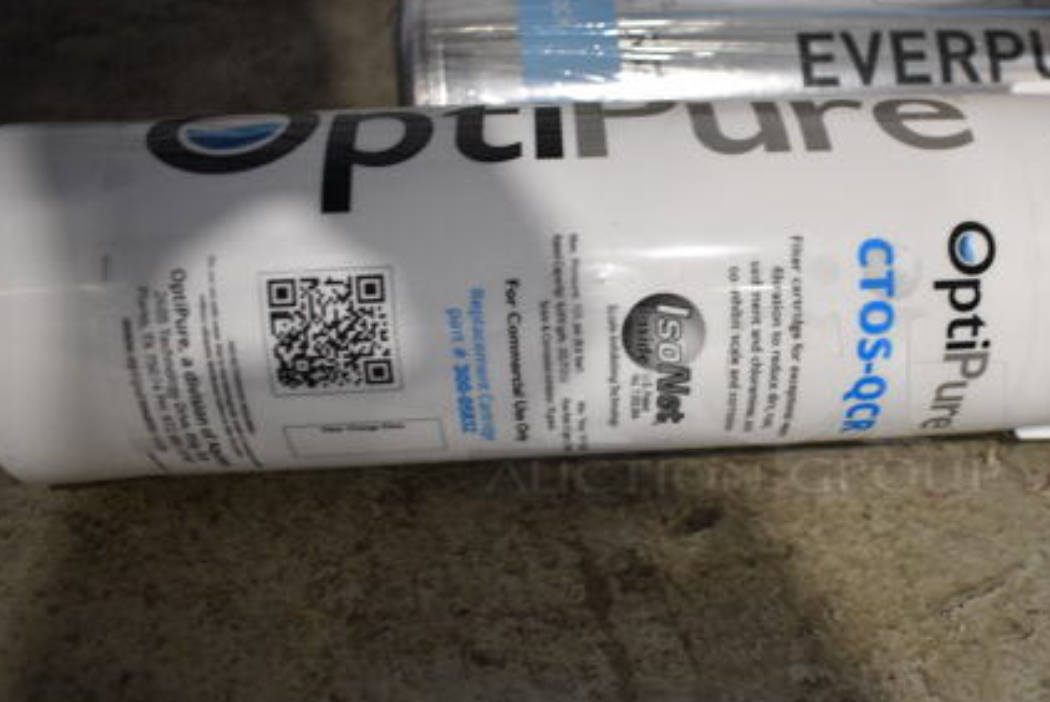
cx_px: 746
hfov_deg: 48.2
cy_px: 371
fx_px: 1138
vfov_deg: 34.3
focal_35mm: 39
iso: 900
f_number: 4
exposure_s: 1/60
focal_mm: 18
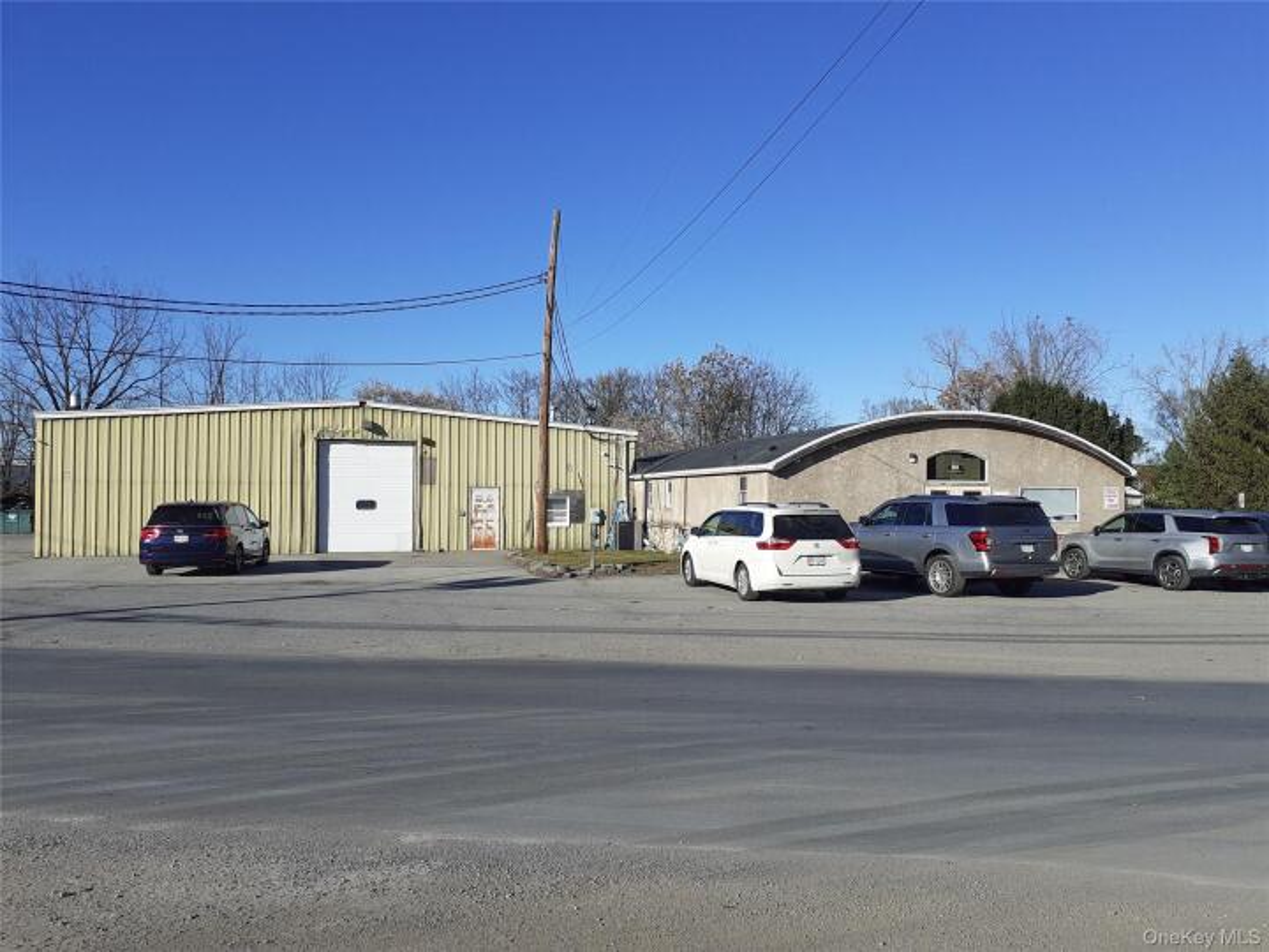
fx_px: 990
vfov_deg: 51.4
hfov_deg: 65.3
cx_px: 634
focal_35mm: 27
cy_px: 476
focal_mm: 3.6
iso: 40
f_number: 1.9
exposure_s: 1/1931
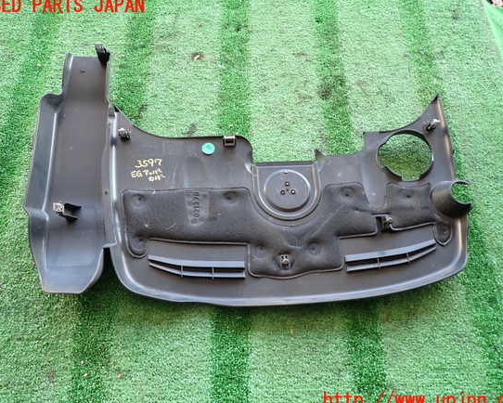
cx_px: 254
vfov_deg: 53.2
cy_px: 203
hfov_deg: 64.0
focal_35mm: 27
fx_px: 402
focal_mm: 4.5
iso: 200
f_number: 2
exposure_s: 1/60
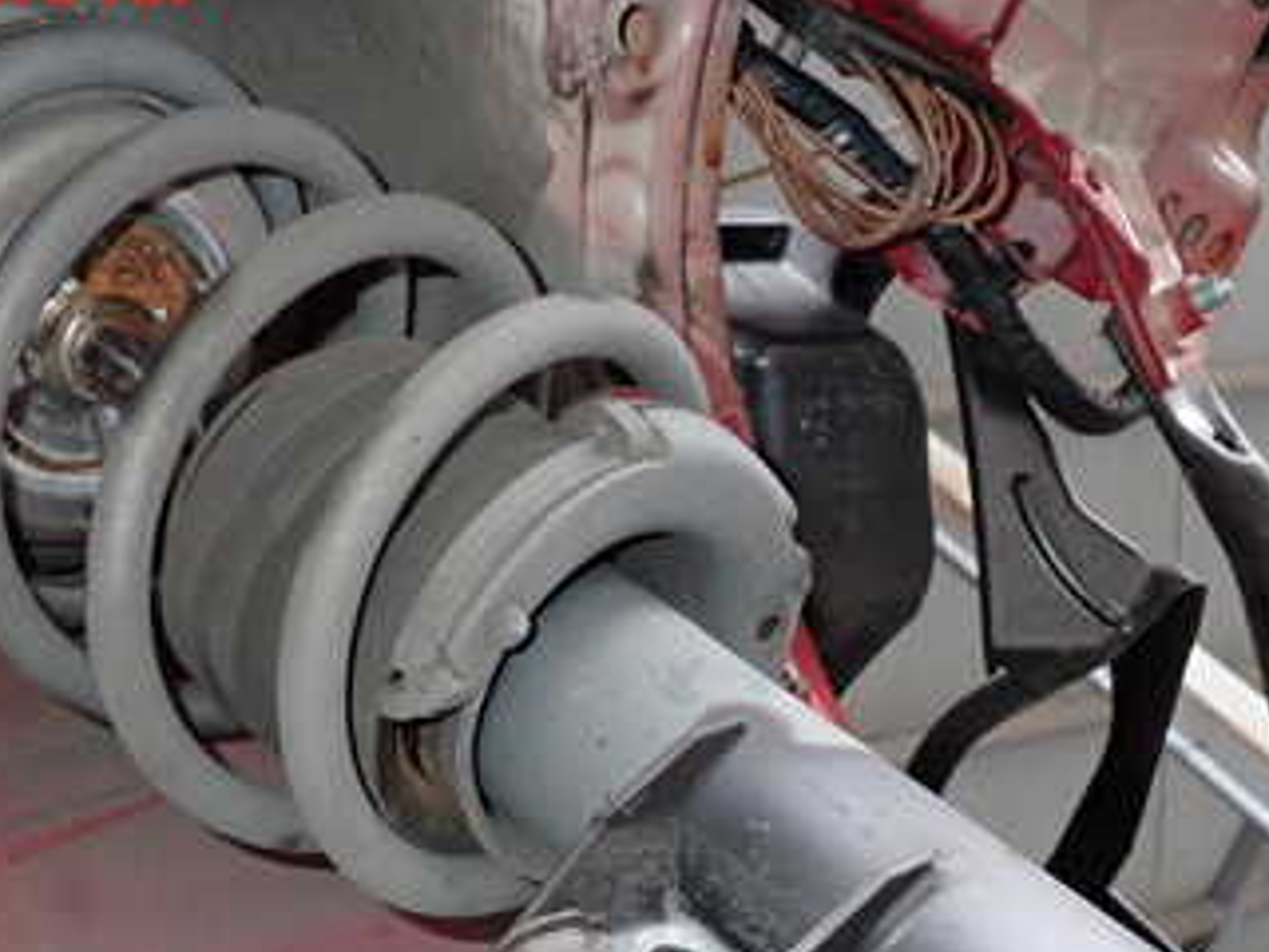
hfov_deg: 32.2
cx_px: 658
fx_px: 2200
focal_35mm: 60
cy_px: 821
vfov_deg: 23.9
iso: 400
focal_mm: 5.79
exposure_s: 1/125
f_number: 2.4
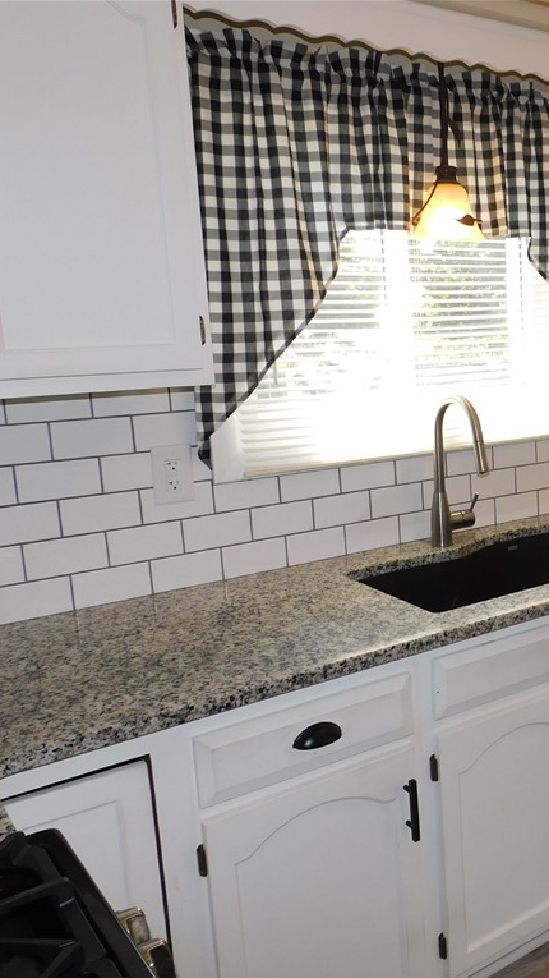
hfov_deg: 30.5
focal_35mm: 35
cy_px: 490
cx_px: 586
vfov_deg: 56.6
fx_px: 906
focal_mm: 4.3
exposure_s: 1/60
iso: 125
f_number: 3.3
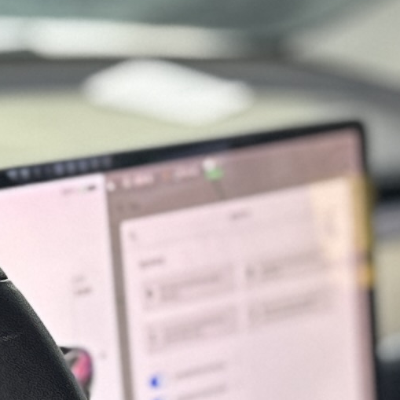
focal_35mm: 168
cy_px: 711
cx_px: -174
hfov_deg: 10.1
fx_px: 2196
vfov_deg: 9.9
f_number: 1.78
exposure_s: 1/50
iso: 250
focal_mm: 6.86
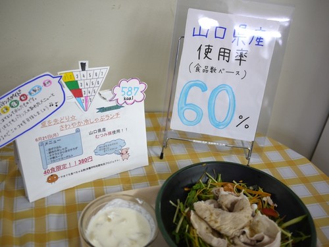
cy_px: 124
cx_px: 164
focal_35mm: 40
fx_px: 380
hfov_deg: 46.8
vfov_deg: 36.0
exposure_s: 1/30
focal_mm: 20
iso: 100
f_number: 1.7
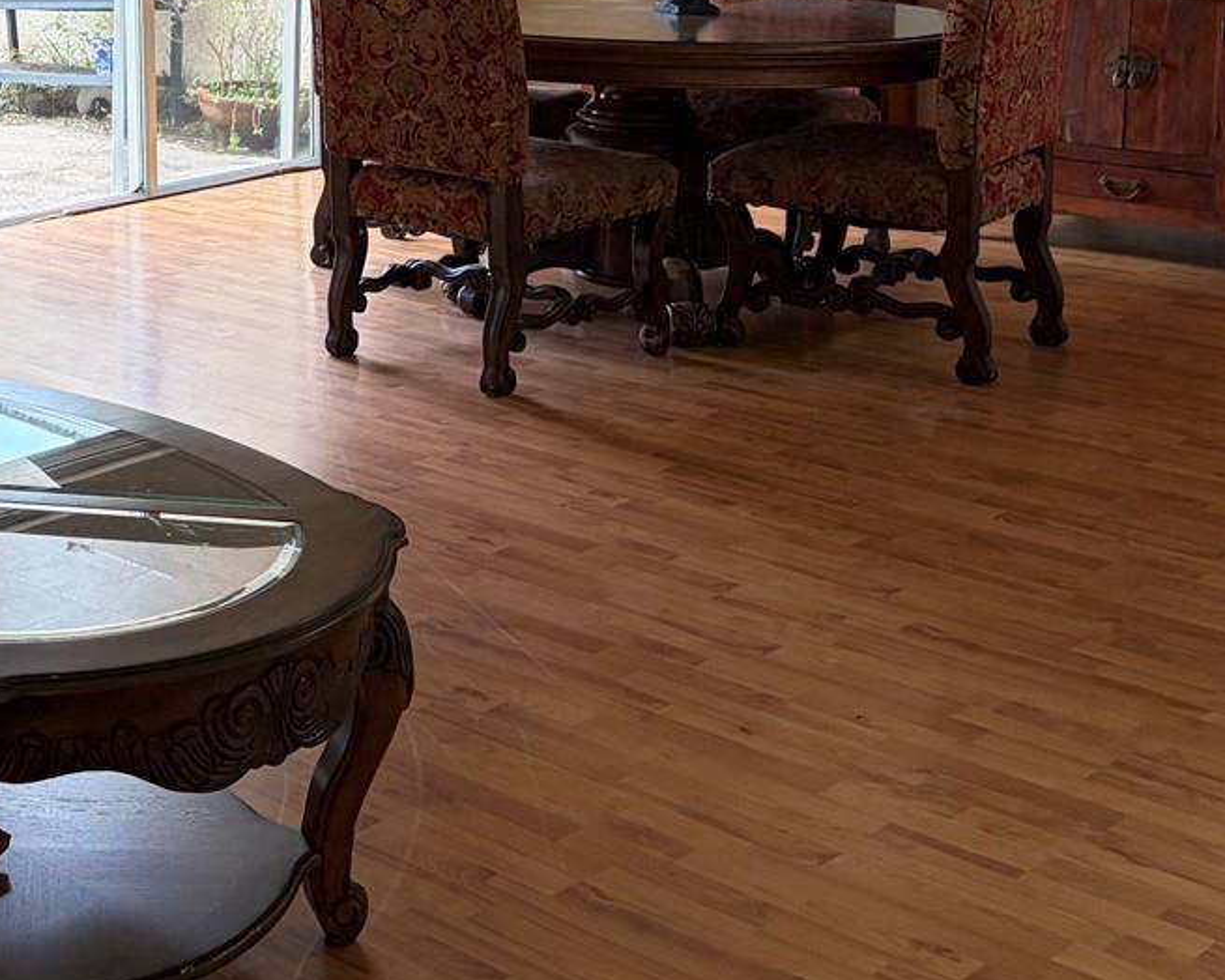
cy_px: -28
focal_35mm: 62
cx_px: -195
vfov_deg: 23.4
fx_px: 2248
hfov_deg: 27.3
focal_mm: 5.96
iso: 100
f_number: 1.6
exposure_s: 1/184
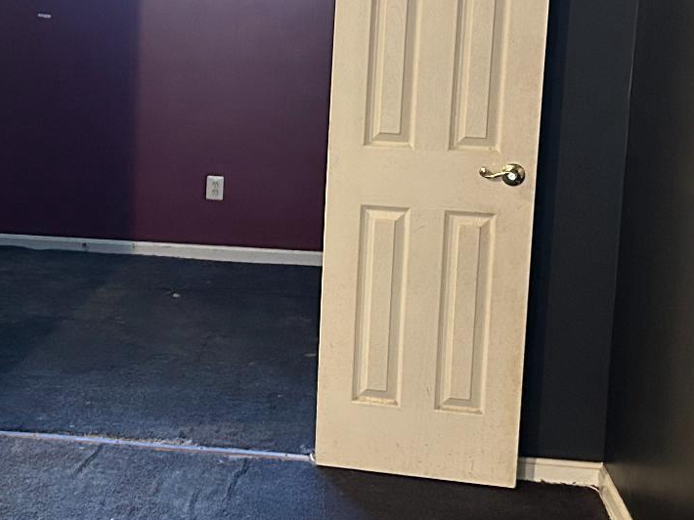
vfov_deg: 19.6
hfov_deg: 25.6
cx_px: 153
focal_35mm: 75
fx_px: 1503
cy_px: 188
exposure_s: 1/40
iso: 500
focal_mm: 5.7
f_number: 1.5
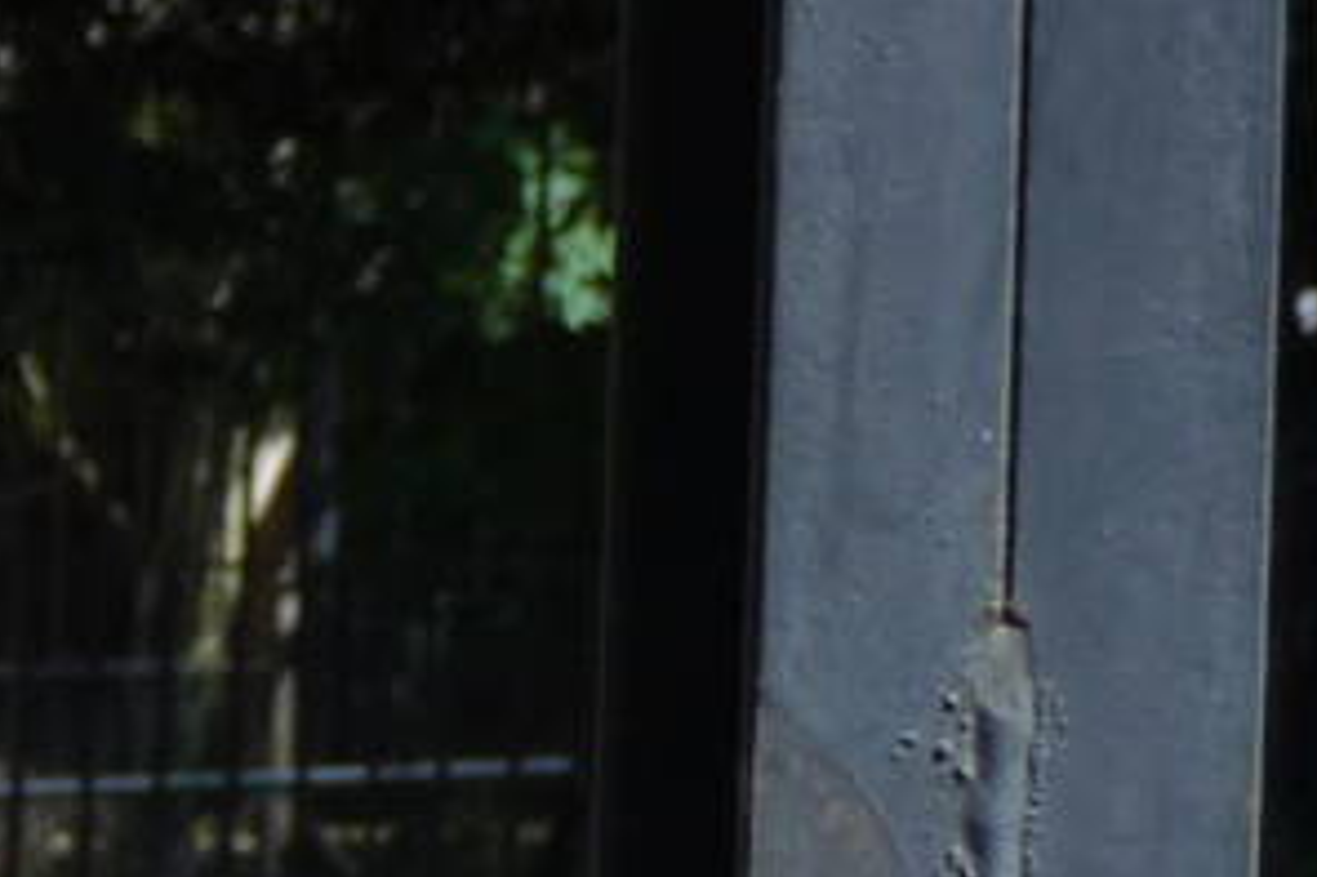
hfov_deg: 5.2
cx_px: -2171
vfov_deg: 3.6
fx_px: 13784
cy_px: 2631
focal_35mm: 377
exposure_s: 1/320
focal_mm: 11.3
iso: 100
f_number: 4.5
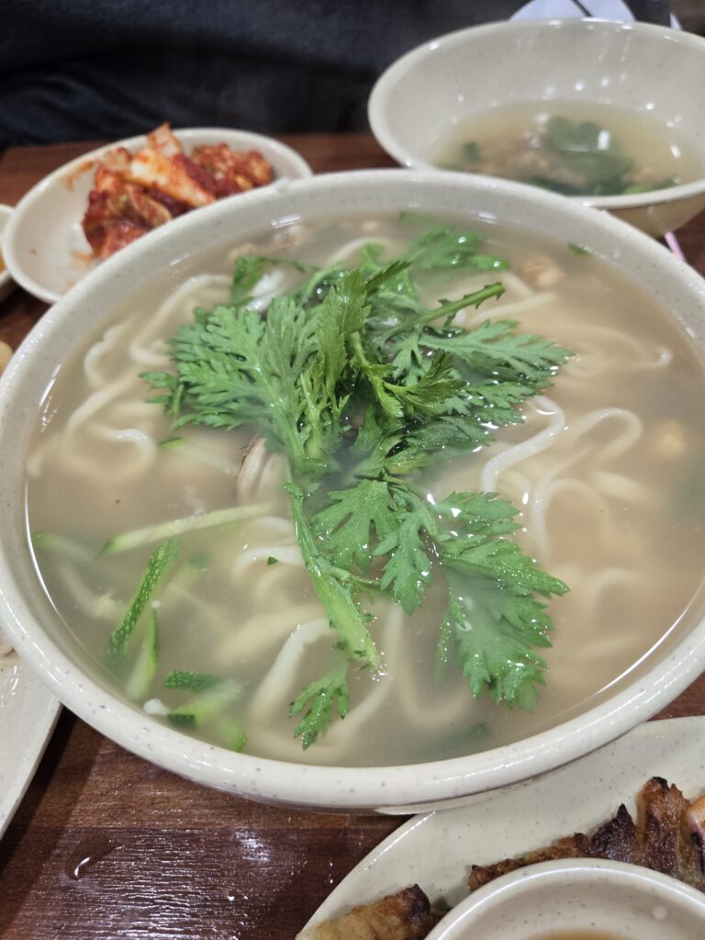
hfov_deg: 58.9
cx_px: 352
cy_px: 470
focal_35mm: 23
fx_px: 625
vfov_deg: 73.9
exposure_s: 1/120
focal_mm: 5.4
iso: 160
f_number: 1.8
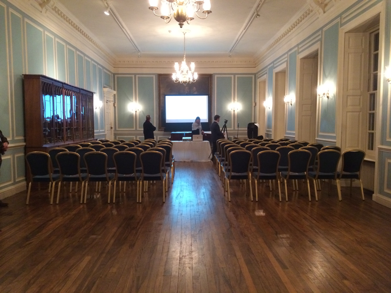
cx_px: 196
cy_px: 146
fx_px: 339
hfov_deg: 60.0
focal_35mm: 30
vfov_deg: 46.8
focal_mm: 4.12
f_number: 2.2
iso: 320
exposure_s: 1/25
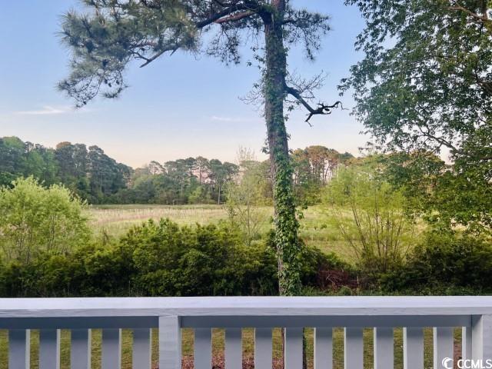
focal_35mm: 26
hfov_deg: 67.3
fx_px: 370
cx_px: 246
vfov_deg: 53.1
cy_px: 184
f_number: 1.5
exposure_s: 1/458
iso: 50
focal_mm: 5.7
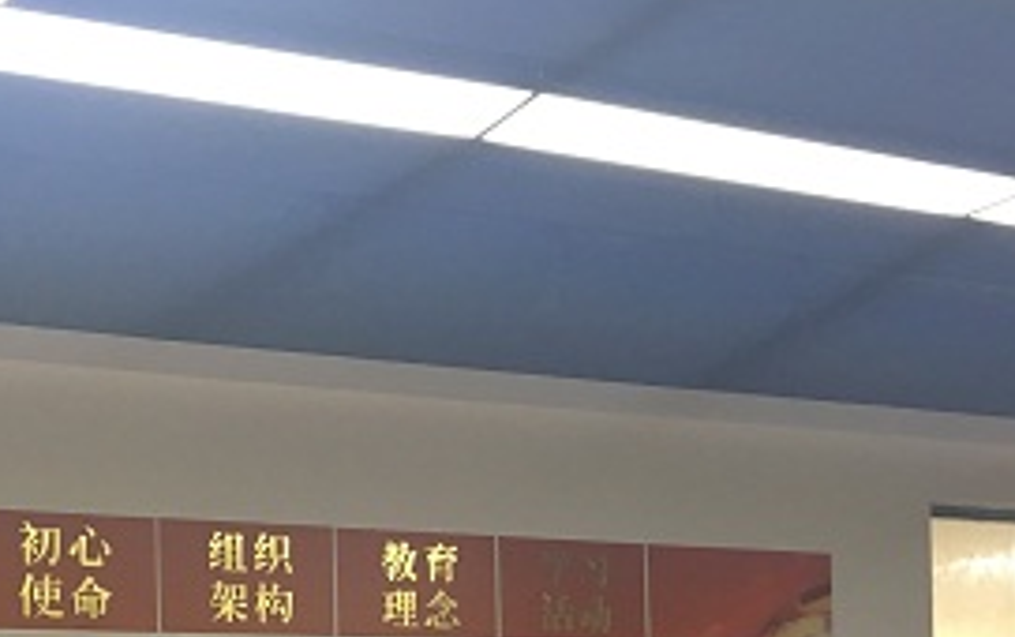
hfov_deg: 30.1
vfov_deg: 18.3
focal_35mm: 68
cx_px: 442
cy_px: 742
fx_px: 1883
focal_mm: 4.15
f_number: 2.2
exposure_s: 1/33
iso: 80
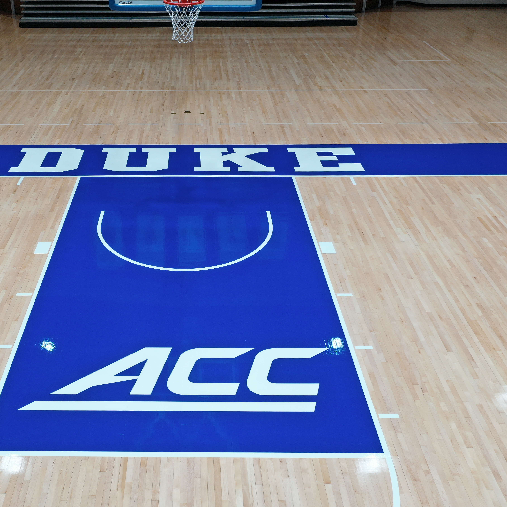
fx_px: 597
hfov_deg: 45.5
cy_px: 253
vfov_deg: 46.0
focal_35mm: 36
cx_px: 181
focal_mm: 10.26
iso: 100
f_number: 3.5
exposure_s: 1/80
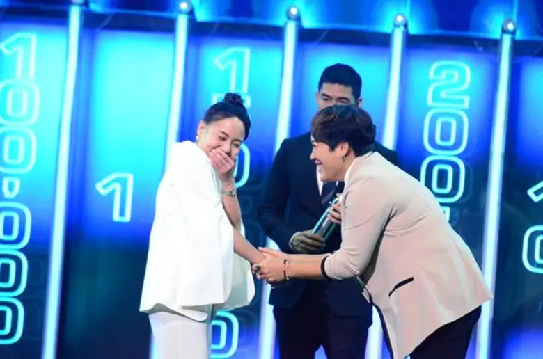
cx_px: 272
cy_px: 180
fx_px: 4514
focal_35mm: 300
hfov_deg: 6.9
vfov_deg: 4.6
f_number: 3.5
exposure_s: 1/1000
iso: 6400
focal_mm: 200
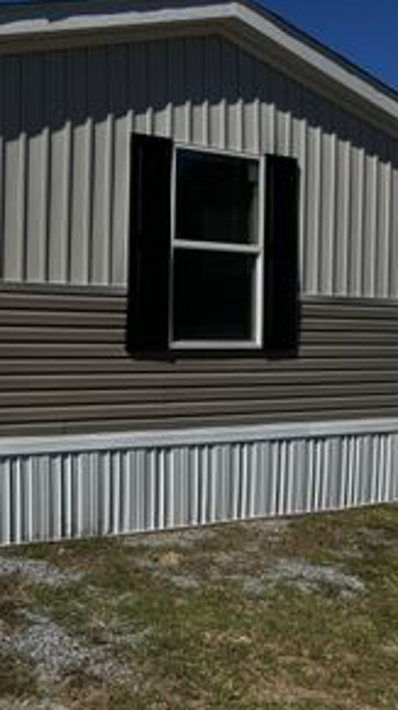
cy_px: 351
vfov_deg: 55.3
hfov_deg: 29.8
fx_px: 678
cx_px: -29
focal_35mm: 36
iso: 80
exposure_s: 1/7937
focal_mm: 6.76
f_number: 1.78
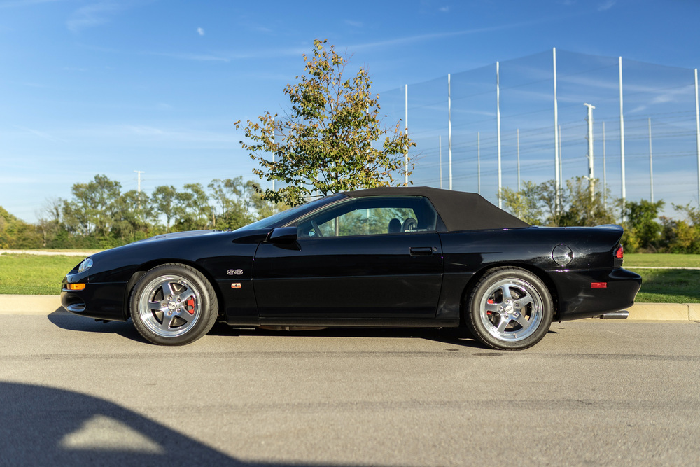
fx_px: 681
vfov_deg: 37.9
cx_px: 350
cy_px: 234
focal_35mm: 35
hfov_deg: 54.4
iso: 100
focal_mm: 35
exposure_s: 1/1250
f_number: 2
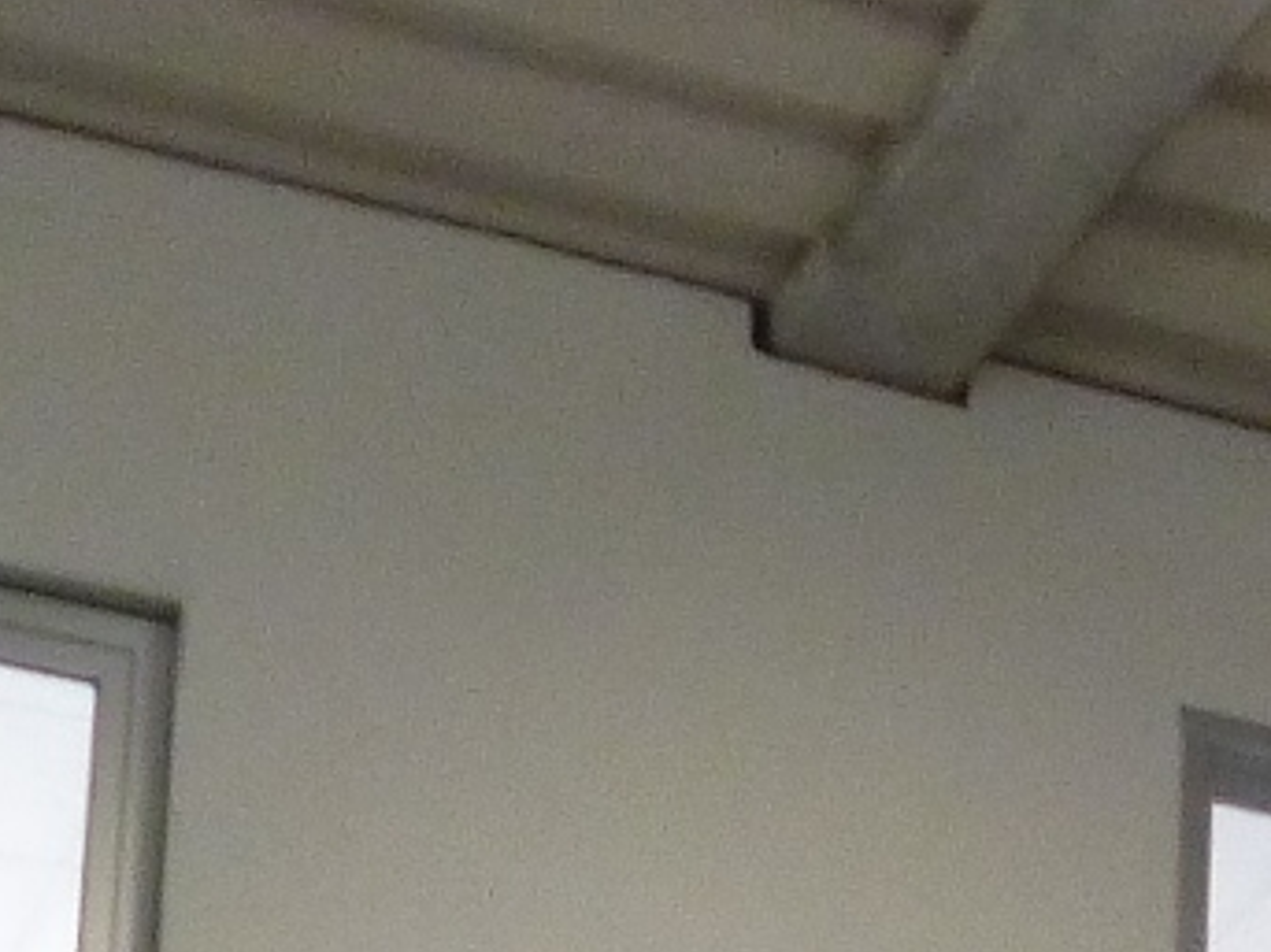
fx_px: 5542
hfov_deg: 12.6
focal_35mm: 151
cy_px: 2537
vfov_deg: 8.6
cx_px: 1723
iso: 250
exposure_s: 1/60
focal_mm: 4.3
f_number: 2.5
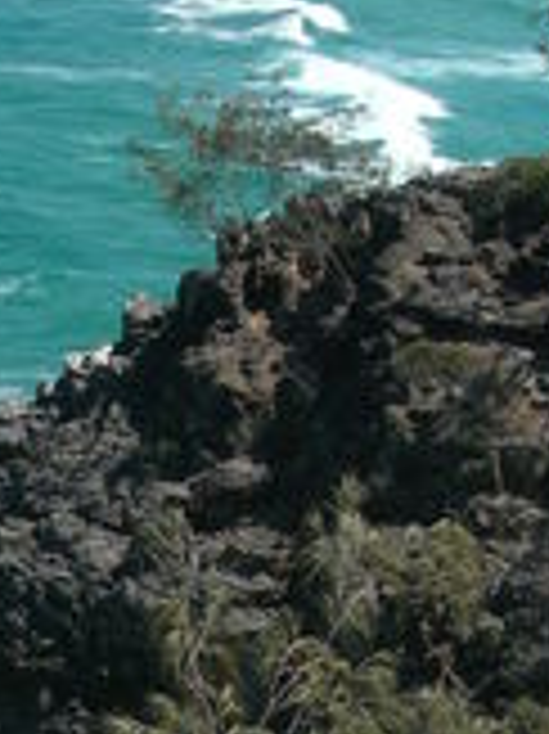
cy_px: 725
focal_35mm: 140
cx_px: 4
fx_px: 2964
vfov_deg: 13.9
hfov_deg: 10.5
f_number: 4.8
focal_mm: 7.8
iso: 50
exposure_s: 1/667
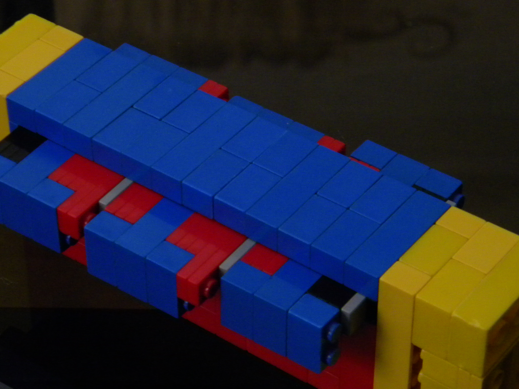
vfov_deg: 13.0
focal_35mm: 114
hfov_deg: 17.3
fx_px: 1709
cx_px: 245
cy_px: 239
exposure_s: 1/11.2
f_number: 4.5
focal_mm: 15.1
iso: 400
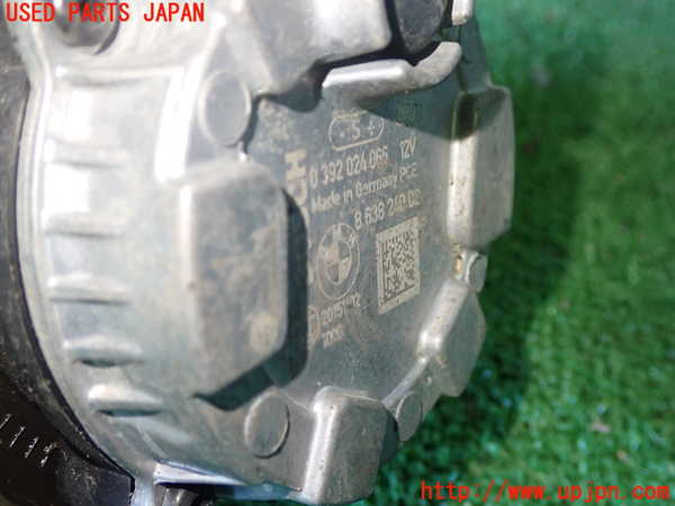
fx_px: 858
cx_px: 338
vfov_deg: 32.9
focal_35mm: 44
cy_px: 253
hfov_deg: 42.9
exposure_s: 1/40
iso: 400
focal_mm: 7.84
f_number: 2.9
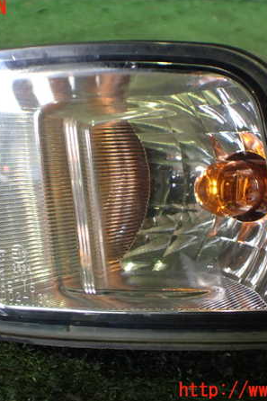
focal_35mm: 42
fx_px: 468
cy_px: 200
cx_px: 112
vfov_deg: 46.4
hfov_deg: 31.8
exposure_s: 1/125
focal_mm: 5.4
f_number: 2.3
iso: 800
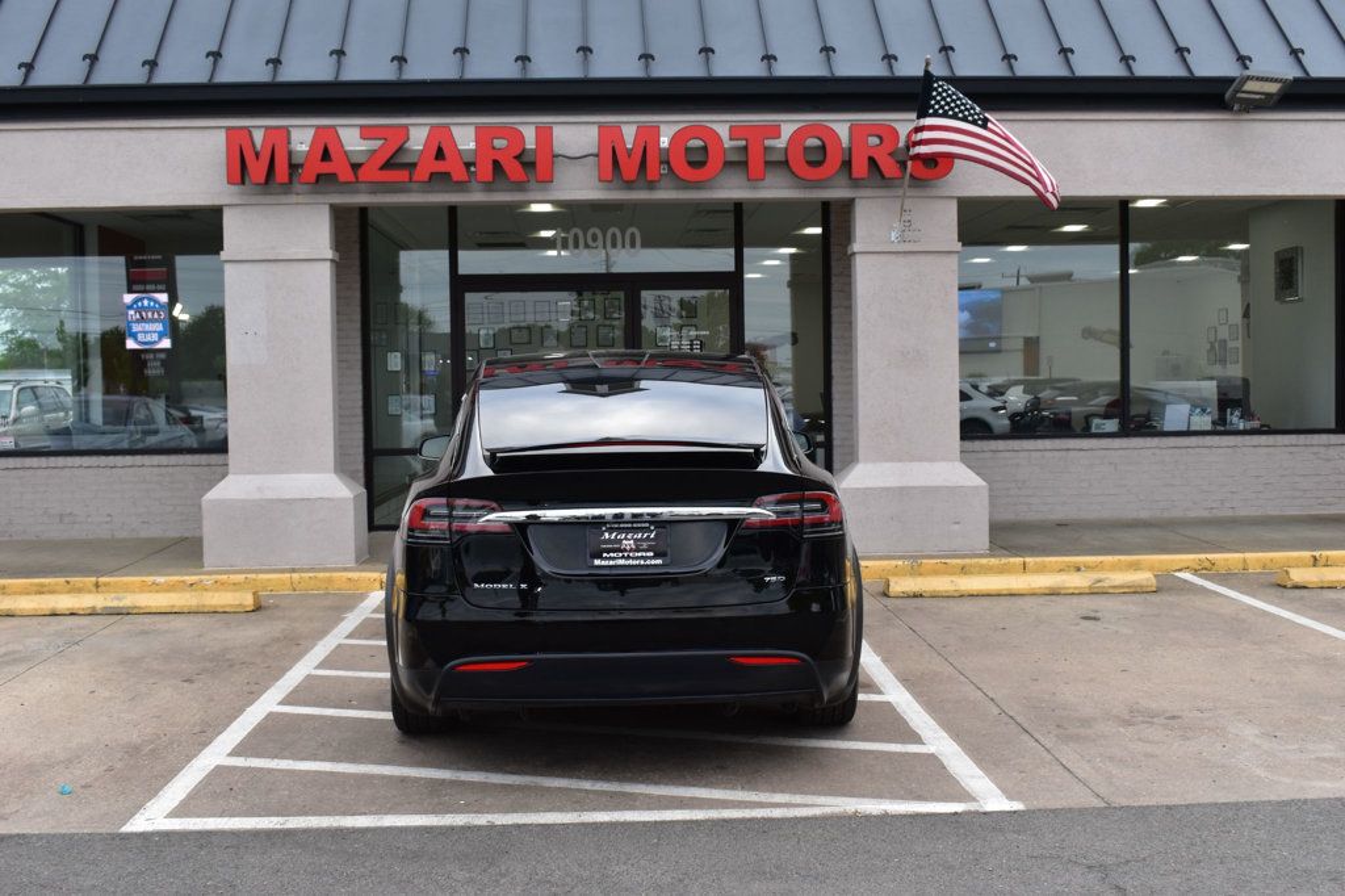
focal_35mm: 40
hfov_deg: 47.9
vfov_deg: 33.0
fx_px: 1513
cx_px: 672
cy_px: 448
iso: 400
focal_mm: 27
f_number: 9
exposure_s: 1/125
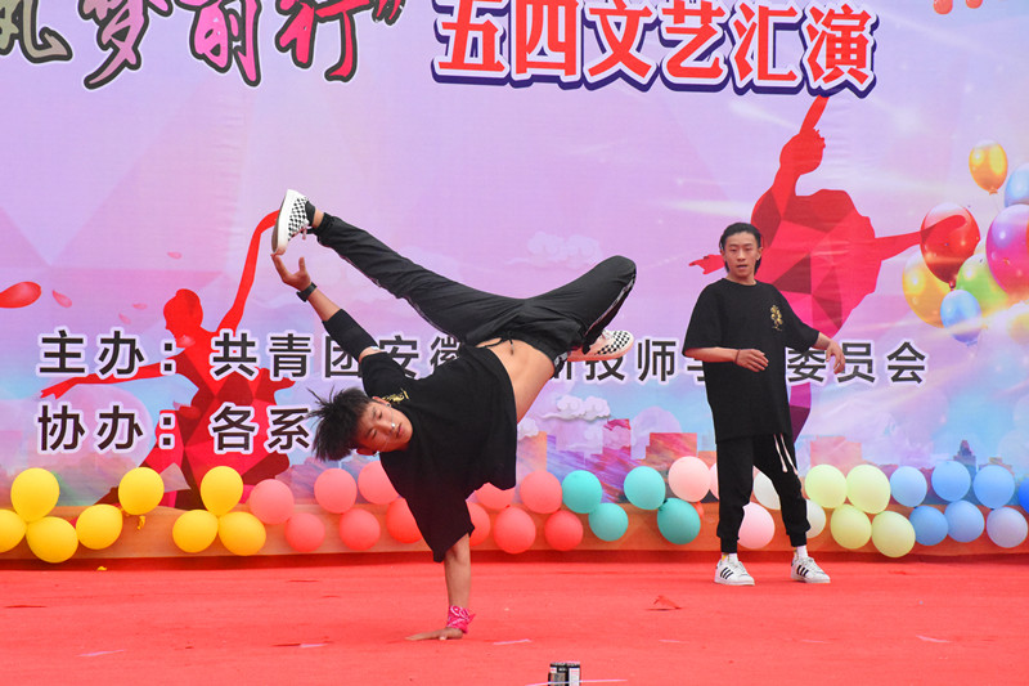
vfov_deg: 10.2
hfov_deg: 15.2
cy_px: 343
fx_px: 3858
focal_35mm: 135
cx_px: 514
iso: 6400
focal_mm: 90
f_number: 11
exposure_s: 1/2000
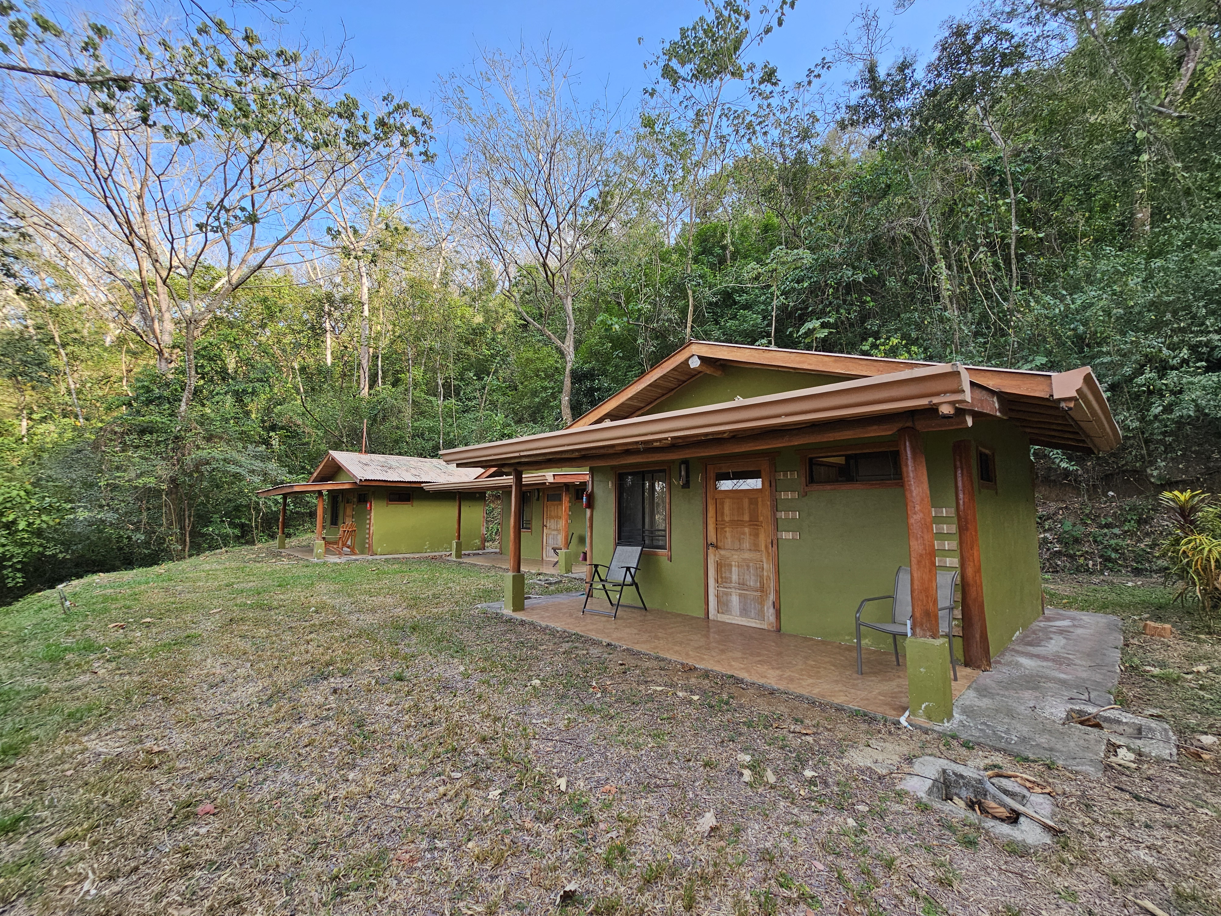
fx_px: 459
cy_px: 458
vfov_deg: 89.9
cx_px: 610
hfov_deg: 106.2
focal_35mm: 13
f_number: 2.2
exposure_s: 1/273
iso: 50
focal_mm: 2.2
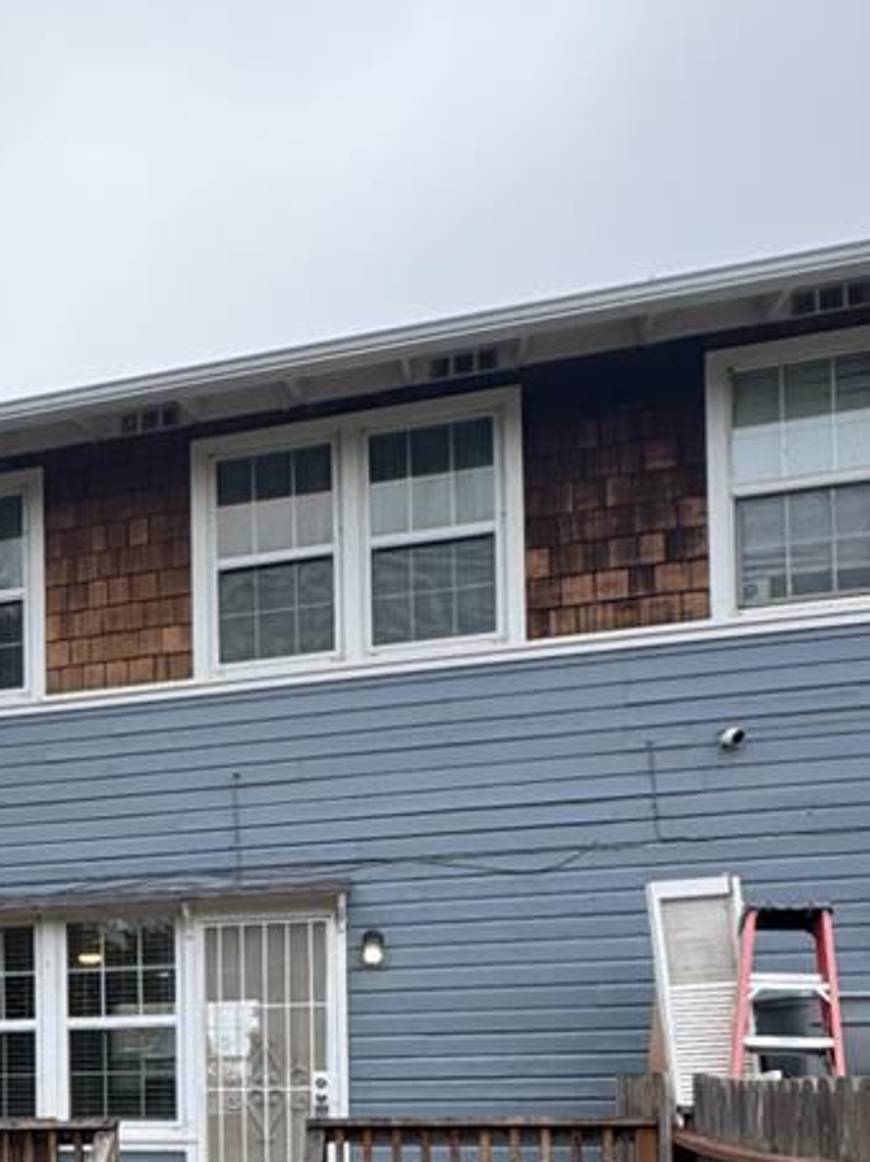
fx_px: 1544
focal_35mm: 46
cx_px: -131
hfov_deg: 28.1
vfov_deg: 38.1
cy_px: 1070
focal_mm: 2.22
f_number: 2.2
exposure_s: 1/397
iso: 40
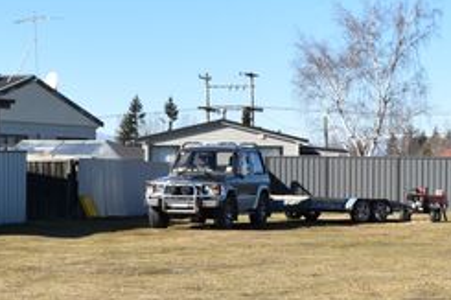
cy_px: 304
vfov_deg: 12.0
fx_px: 1415
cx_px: 433
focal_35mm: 113
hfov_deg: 17.7
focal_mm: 24
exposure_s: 1/320
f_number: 9
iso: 200
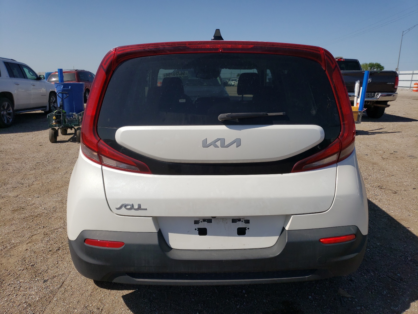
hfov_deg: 67.3
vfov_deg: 53.1
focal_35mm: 26
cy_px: 157
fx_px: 314
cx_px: 209
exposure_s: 1/10000
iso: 50
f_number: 1.5
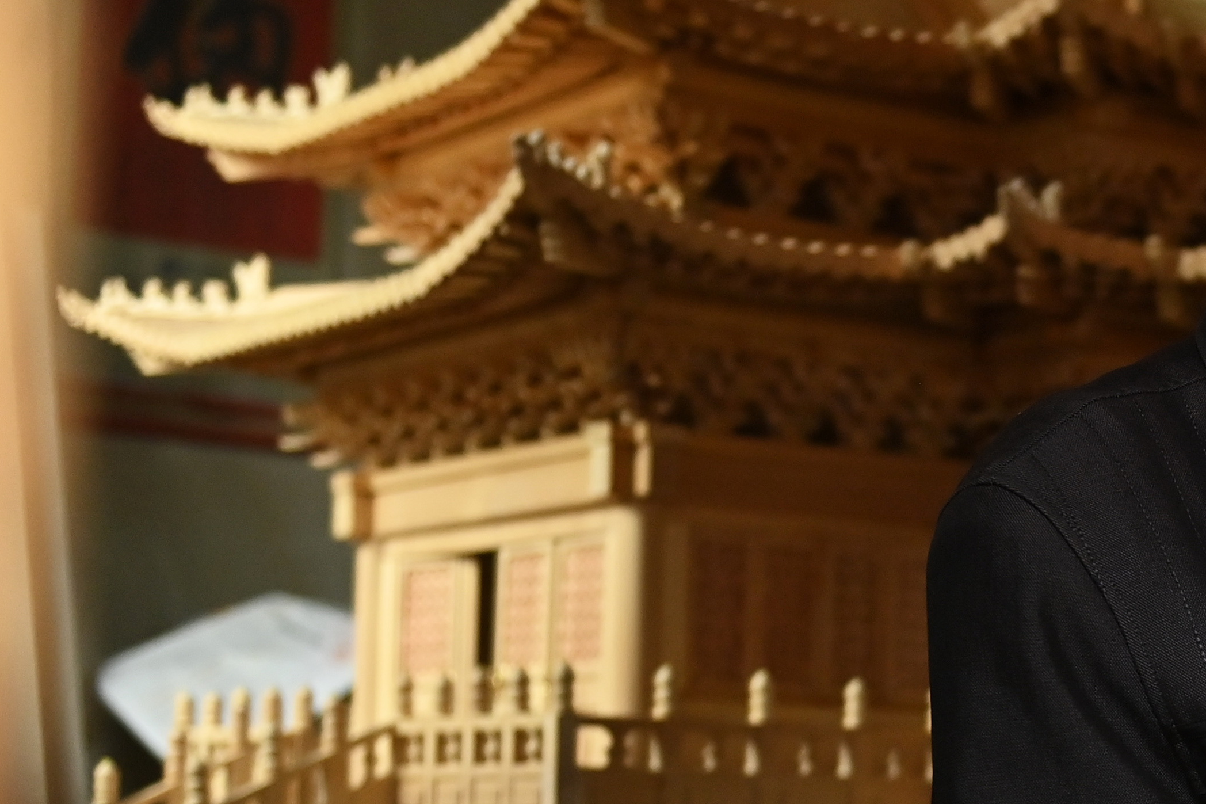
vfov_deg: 15.9
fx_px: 2847
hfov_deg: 22.5
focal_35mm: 85
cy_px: 734
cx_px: 1338
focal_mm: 32
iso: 1250
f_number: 2.8
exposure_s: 1/320
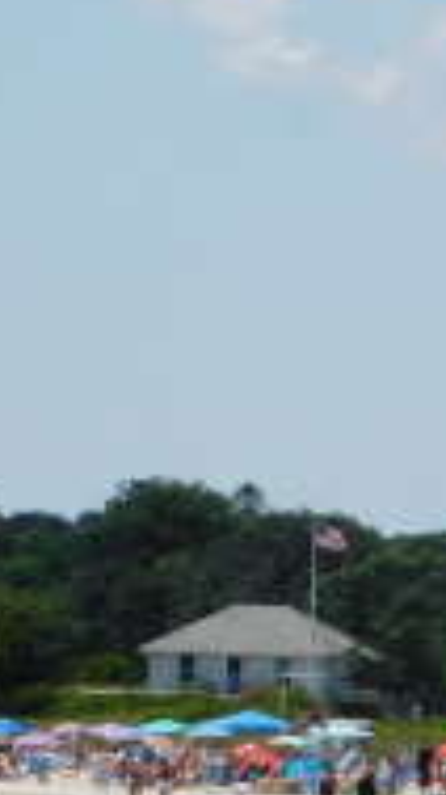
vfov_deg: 6.3
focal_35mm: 341
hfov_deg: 3.5
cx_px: 1203
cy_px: 930
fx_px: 7185
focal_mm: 16.1
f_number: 4.5
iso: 125
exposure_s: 1/1250
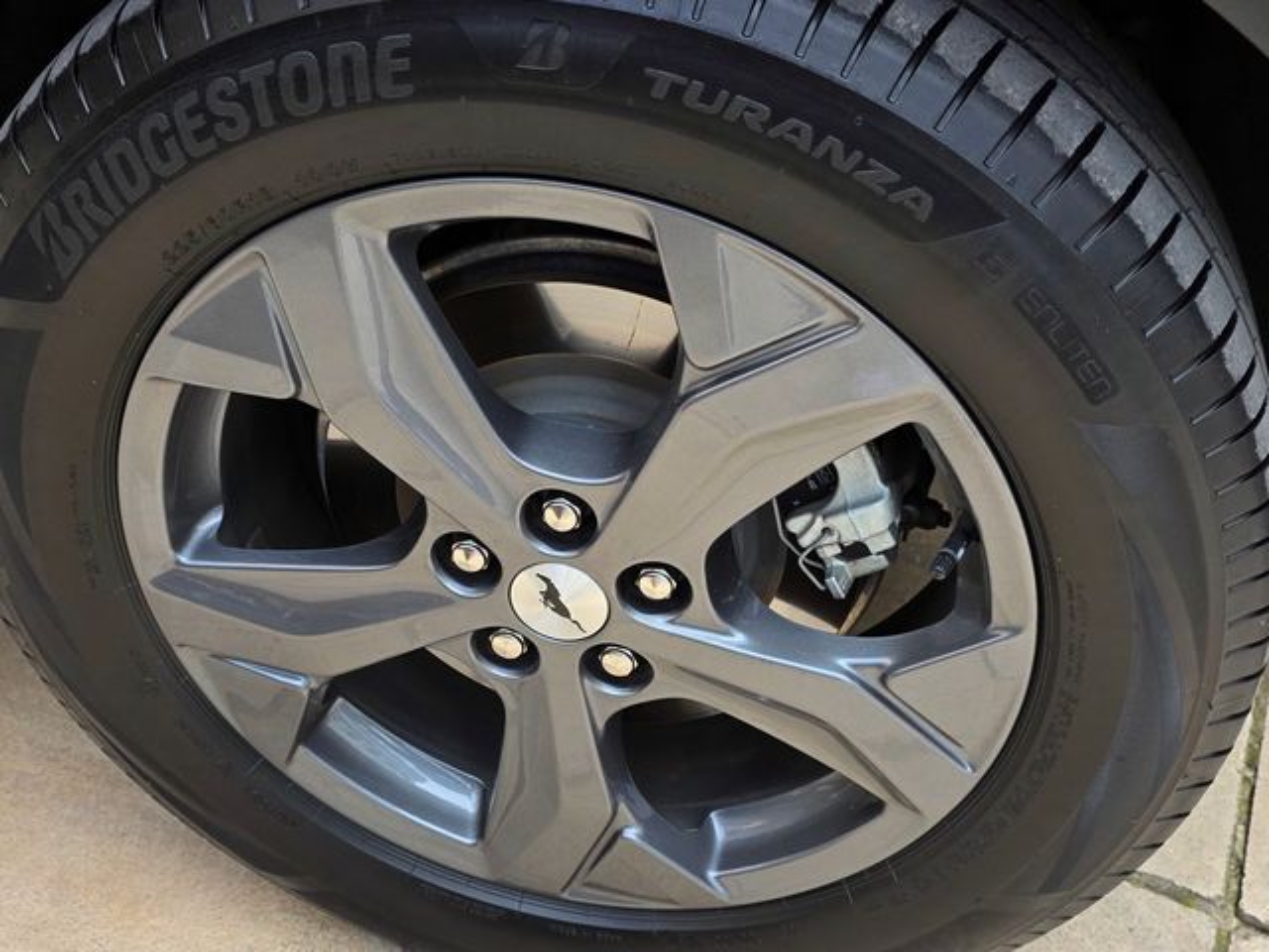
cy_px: 476
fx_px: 843
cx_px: 634
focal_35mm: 23
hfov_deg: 73.9
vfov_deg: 58.9
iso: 50
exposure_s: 1/359
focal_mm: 6.3
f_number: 1.7
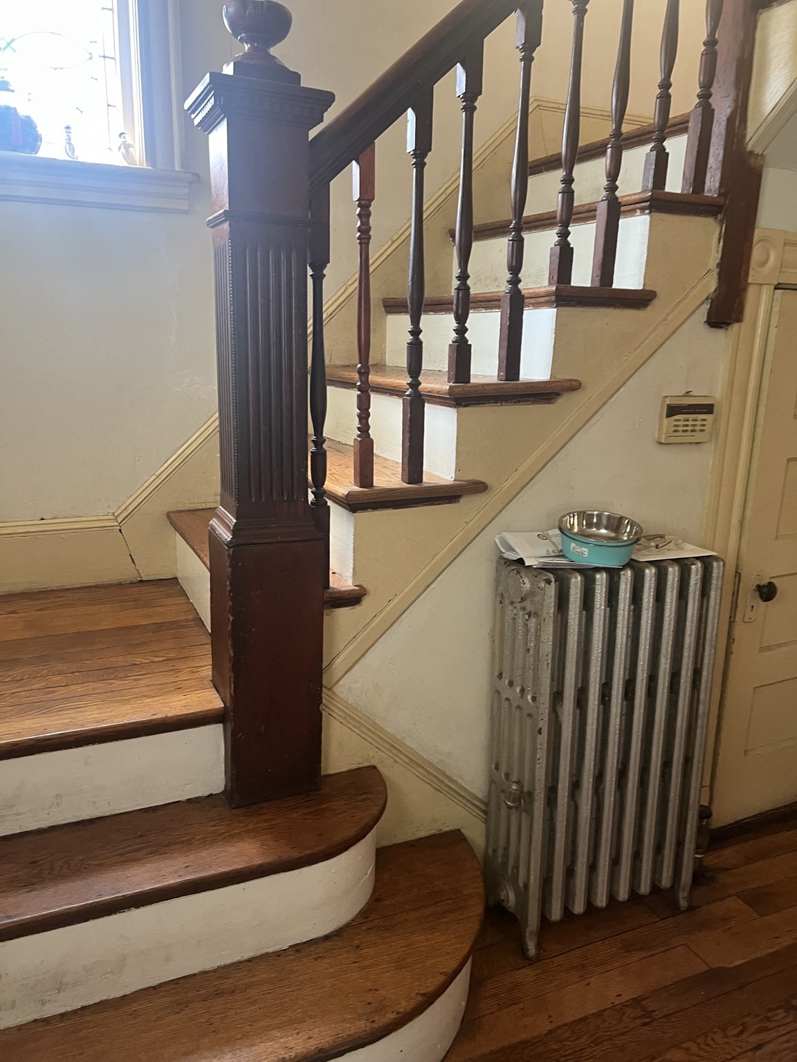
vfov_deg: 67.3
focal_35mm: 26
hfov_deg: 53.1
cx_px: 398
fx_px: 798
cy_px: 531
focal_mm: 5.7
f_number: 1.5
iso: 250
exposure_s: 1/60
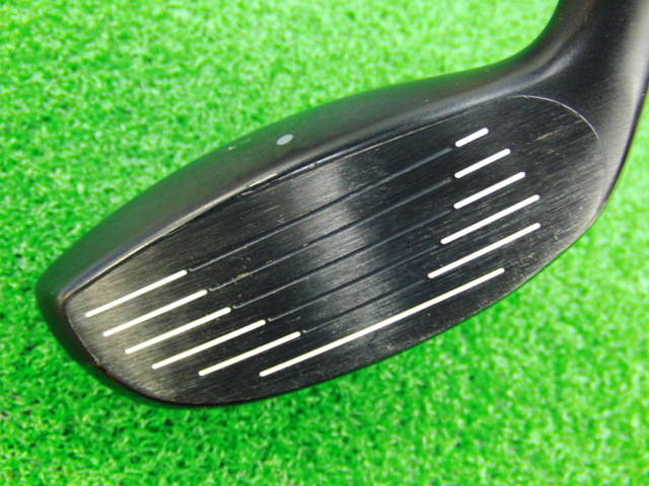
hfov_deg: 50.1
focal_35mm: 37
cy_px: 243
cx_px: 324
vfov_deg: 38.7
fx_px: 694
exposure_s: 1/8
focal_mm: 6.42
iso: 400
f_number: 3.6
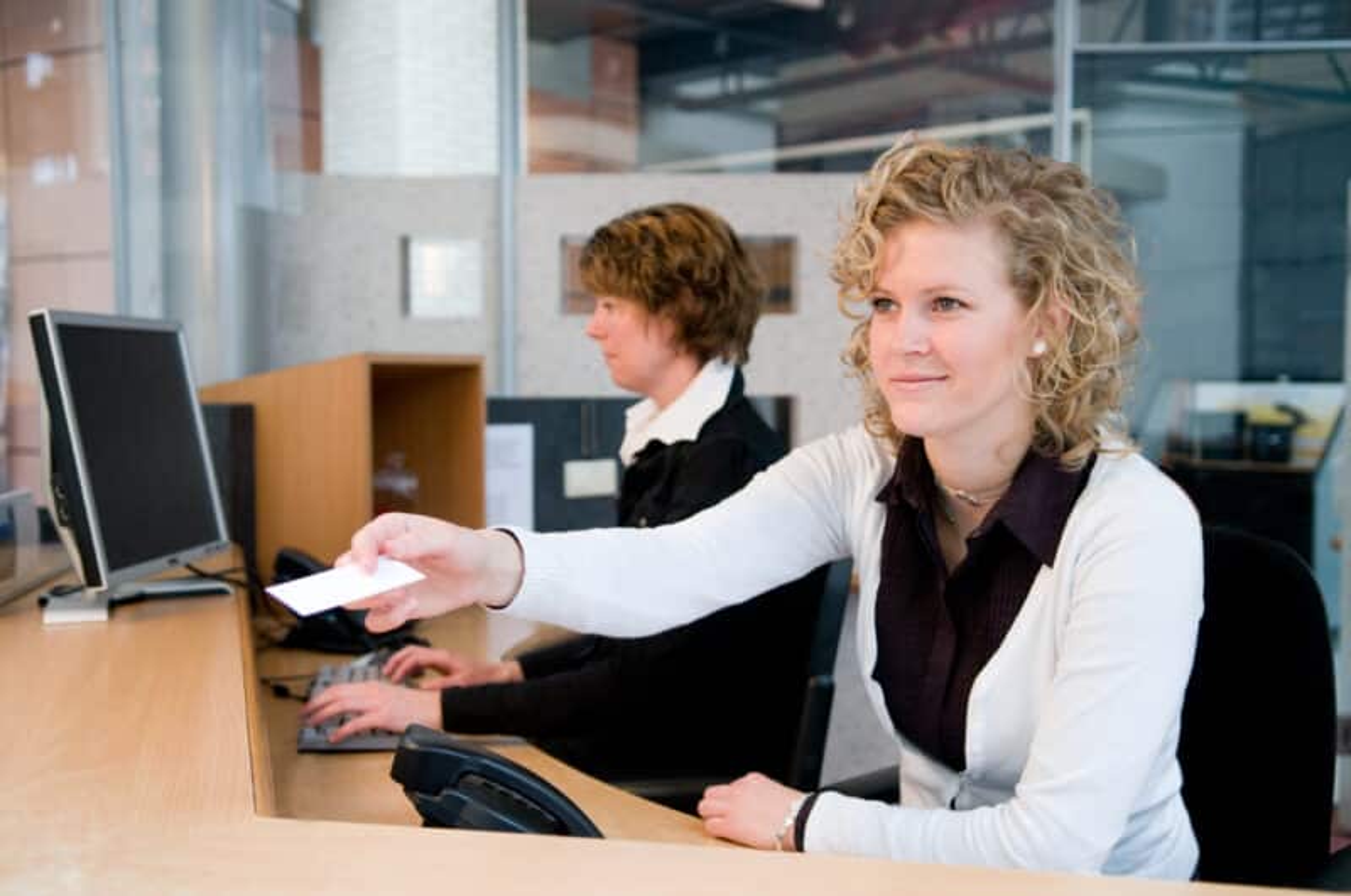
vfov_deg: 31.8
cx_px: 676
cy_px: 448
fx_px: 1574
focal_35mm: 42
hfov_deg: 46.5
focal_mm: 28
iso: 400
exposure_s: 1/80
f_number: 2.8
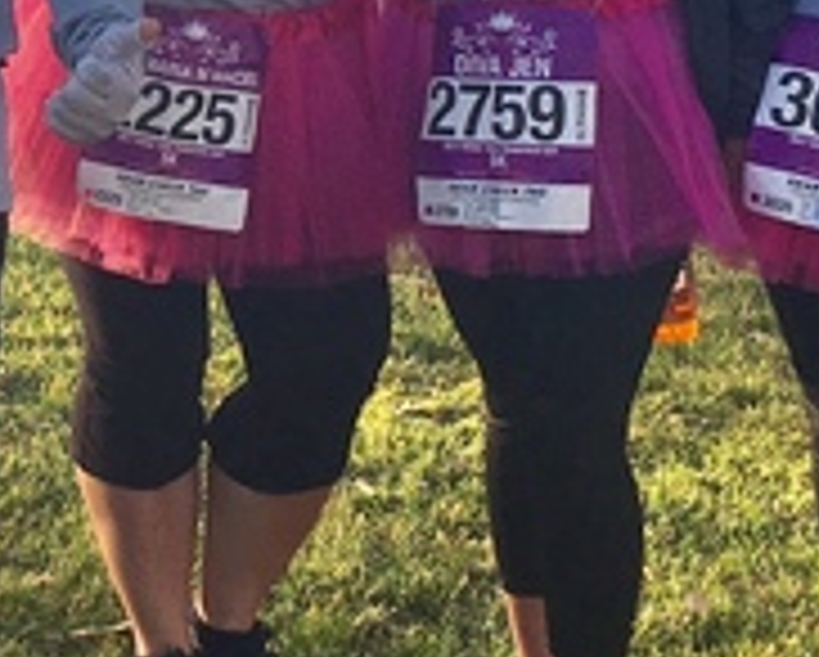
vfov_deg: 13.6
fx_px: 2718
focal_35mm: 112
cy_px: -18
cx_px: -140
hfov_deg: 16.5
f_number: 2.2
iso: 25
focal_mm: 4.15
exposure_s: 1/442
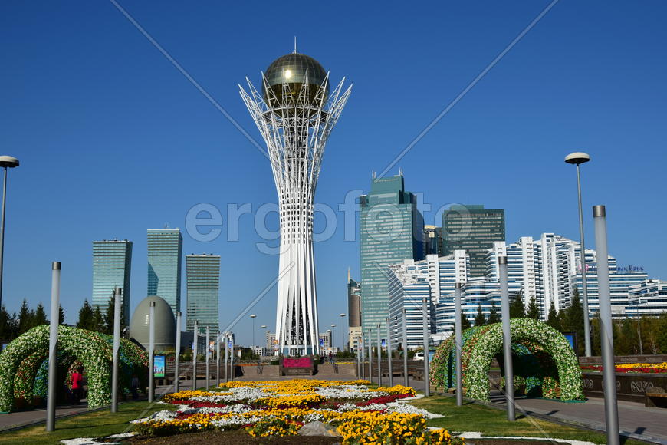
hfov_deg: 46.4
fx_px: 778
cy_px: 222
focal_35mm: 42
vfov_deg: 31.9
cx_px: 334
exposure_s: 1/500
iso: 100
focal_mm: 28
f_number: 9
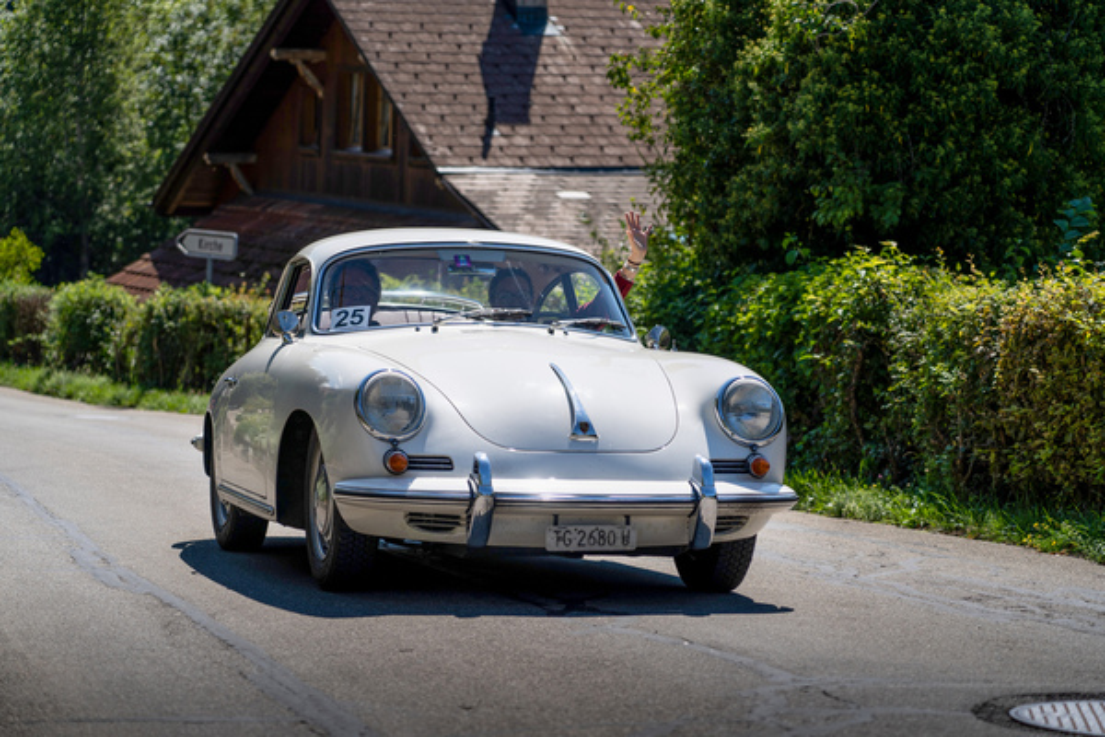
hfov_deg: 19.5
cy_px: 368
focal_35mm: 105
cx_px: 552
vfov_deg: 13.0
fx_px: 3223
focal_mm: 105
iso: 125
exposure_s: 1/2000
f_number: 4
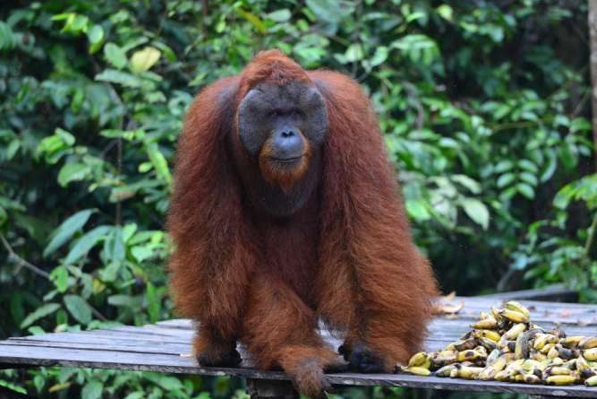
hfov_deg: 8.6
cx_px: 351
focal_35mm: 240
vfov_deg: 5.7
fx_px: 3981
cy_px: 204
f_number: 2.8
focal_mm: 200
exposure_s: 1/200
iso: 400
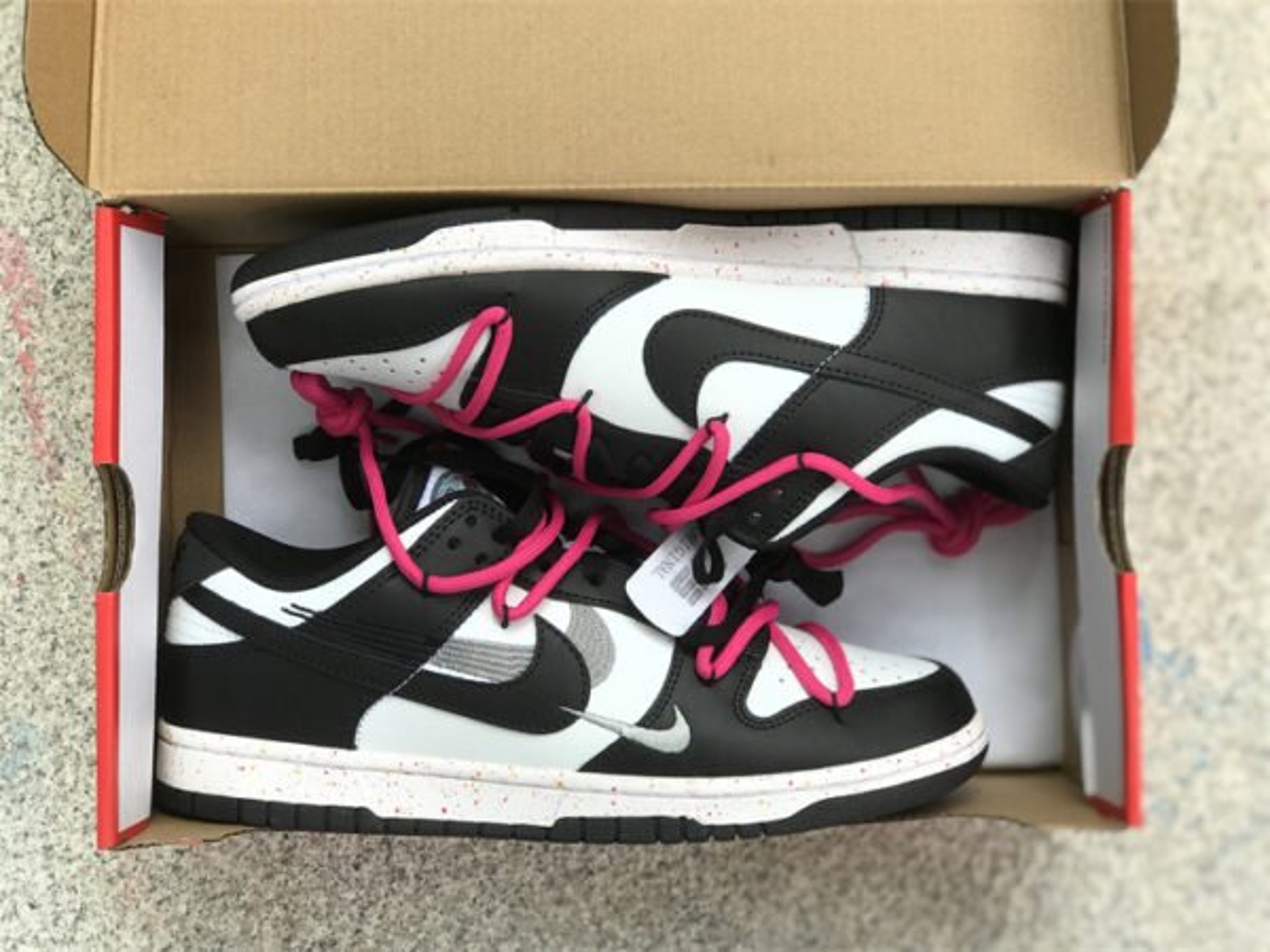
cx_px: 635
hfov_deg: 33.8
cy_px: 476
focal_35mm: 57
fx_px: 2091
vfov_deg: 25.7
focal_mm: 6.6
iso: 20
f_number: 2.8
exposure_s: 1/100
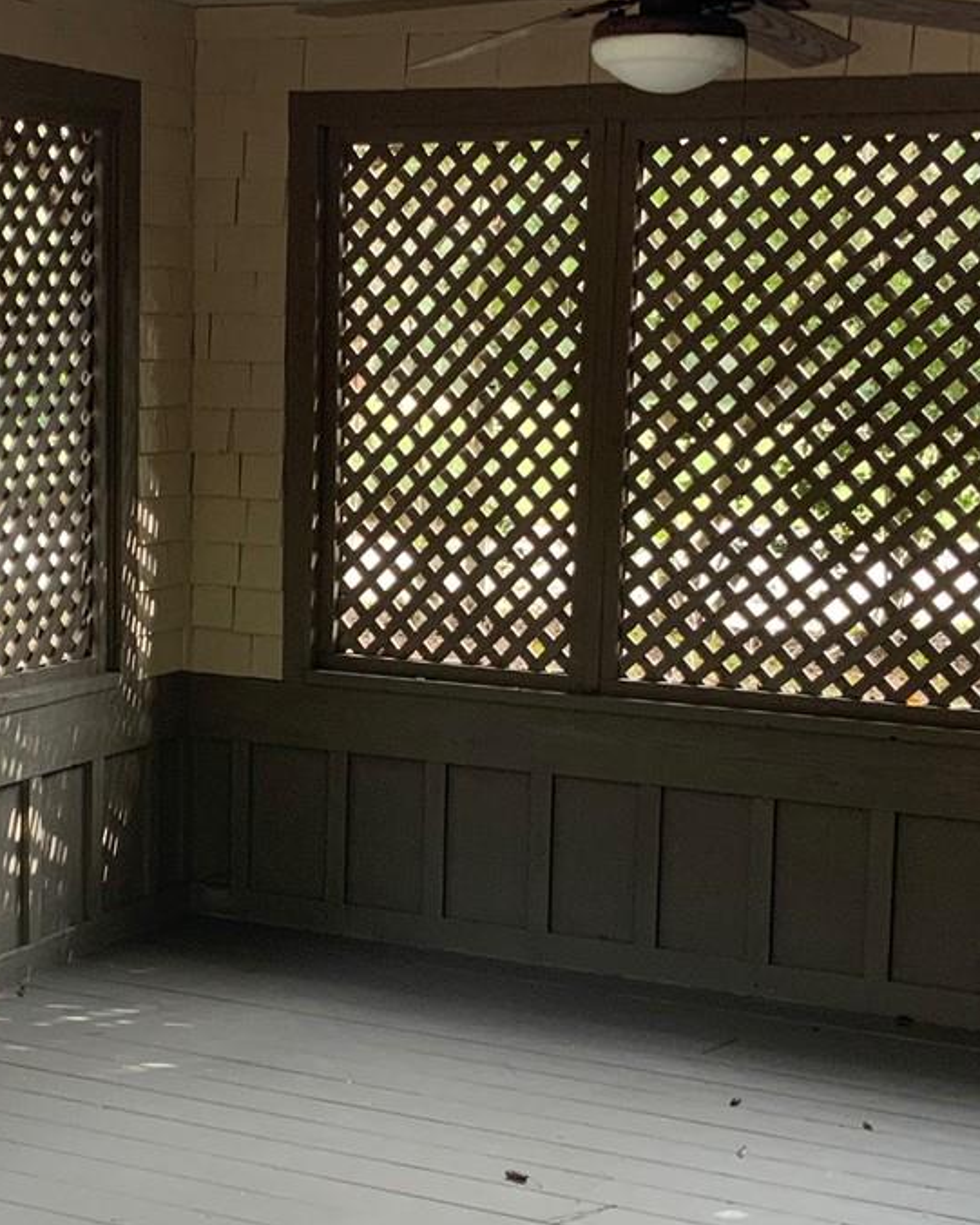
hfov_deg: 22.7
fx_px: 2429
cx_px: 328
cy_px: 605
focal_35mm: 67
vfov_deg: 28.3
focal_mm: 3
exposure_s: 1/75
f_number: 1.8
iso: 64
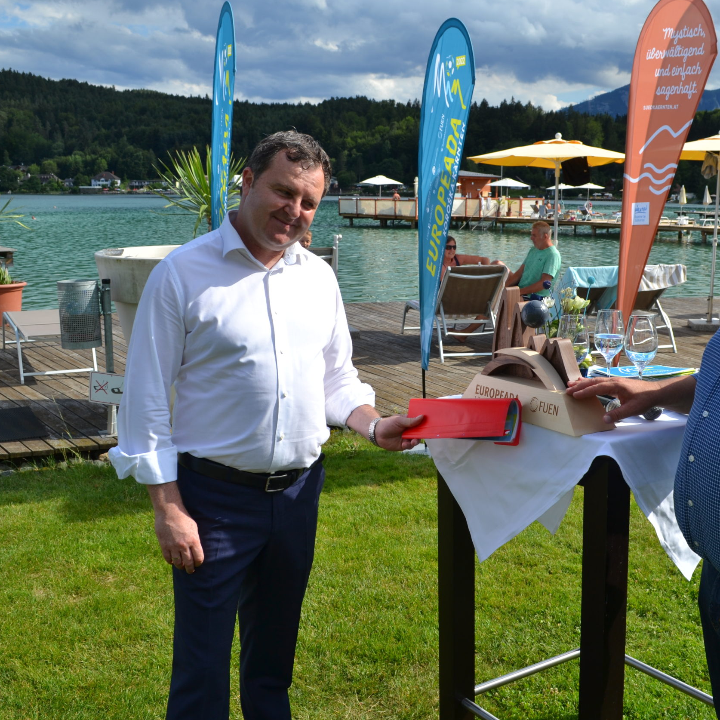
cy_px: 362
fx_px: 918
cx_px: 431
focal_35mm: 39
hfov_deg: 42.6
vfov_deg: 42.8
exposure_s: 1/250
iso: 100
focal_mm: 20
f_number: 8
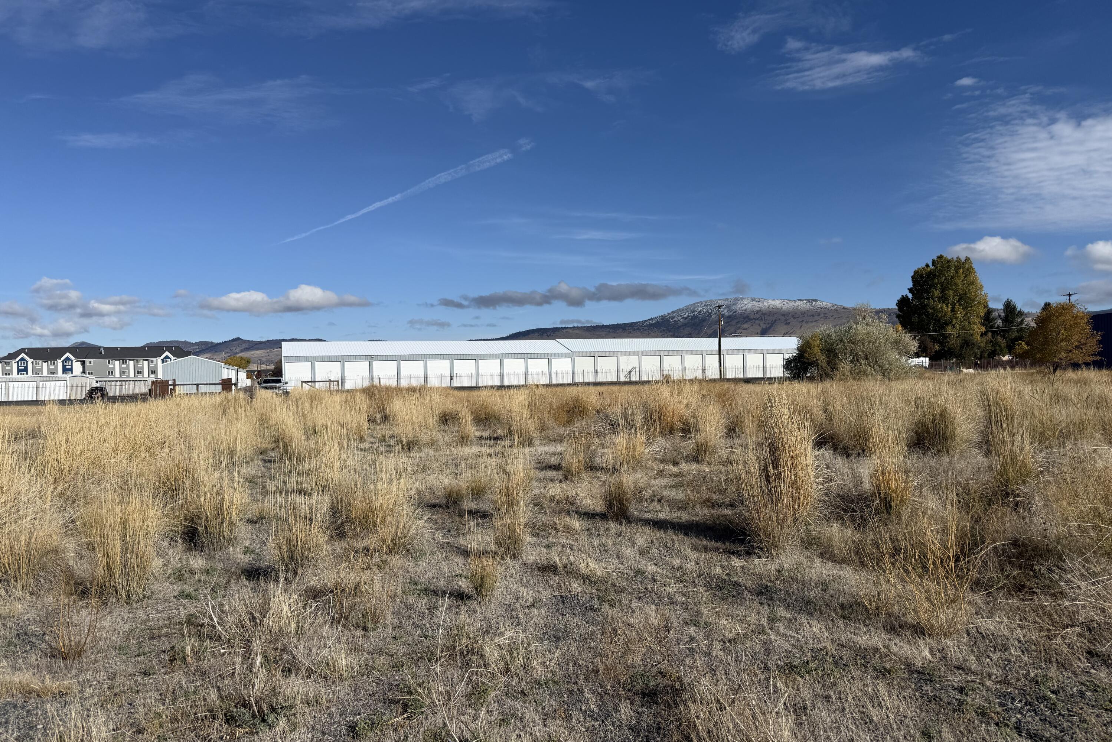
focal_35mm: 25
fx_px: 772
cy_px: 364
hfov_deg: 71.5
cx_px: 557
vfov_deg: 51.3
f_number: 1.78
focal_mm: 6.76
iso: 80
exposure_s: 1/7353
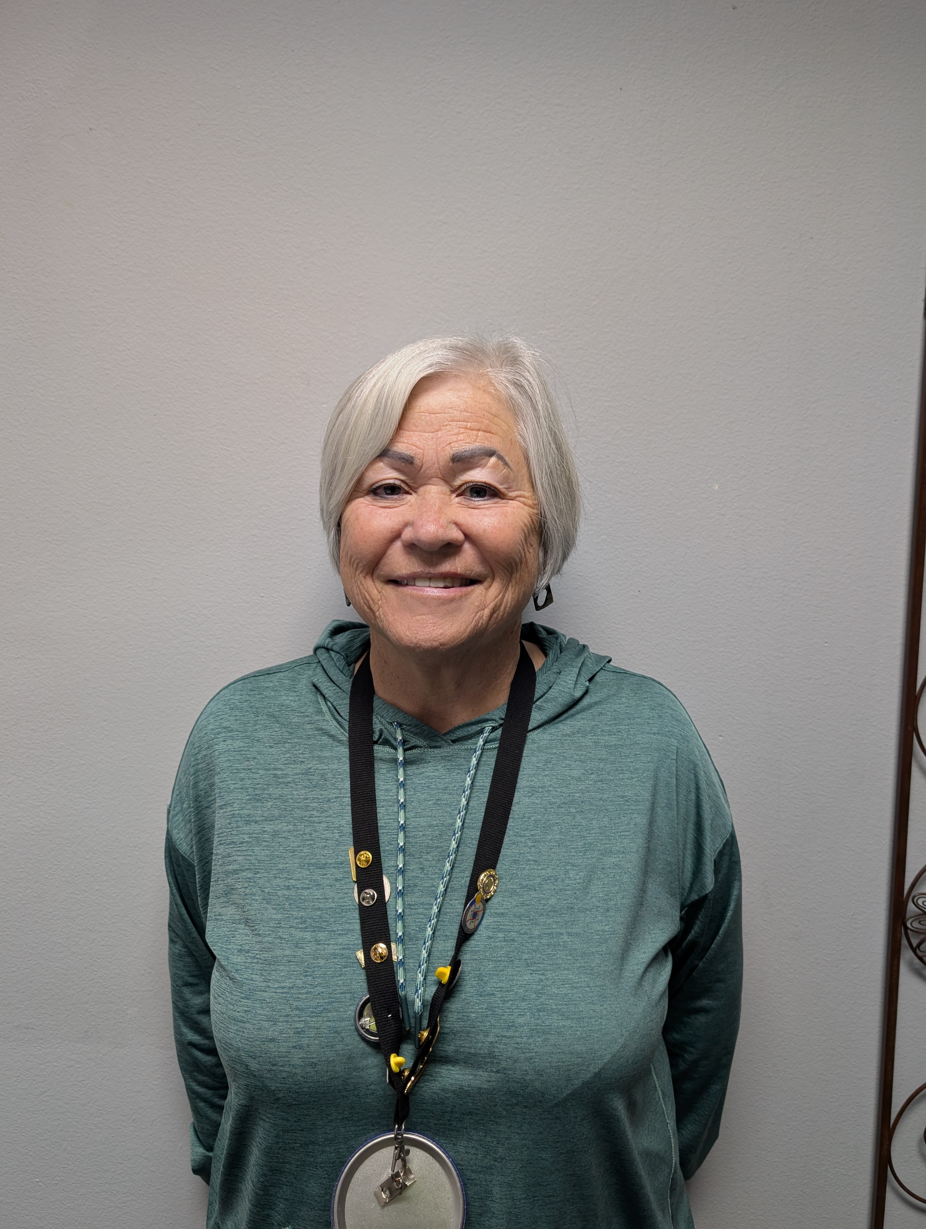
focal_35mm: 24
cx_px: 463
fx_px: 854
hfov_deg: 56.9
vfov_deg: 71.5
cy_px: 614
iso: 79
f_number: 1.68
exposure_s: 1/26
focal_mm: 6.9
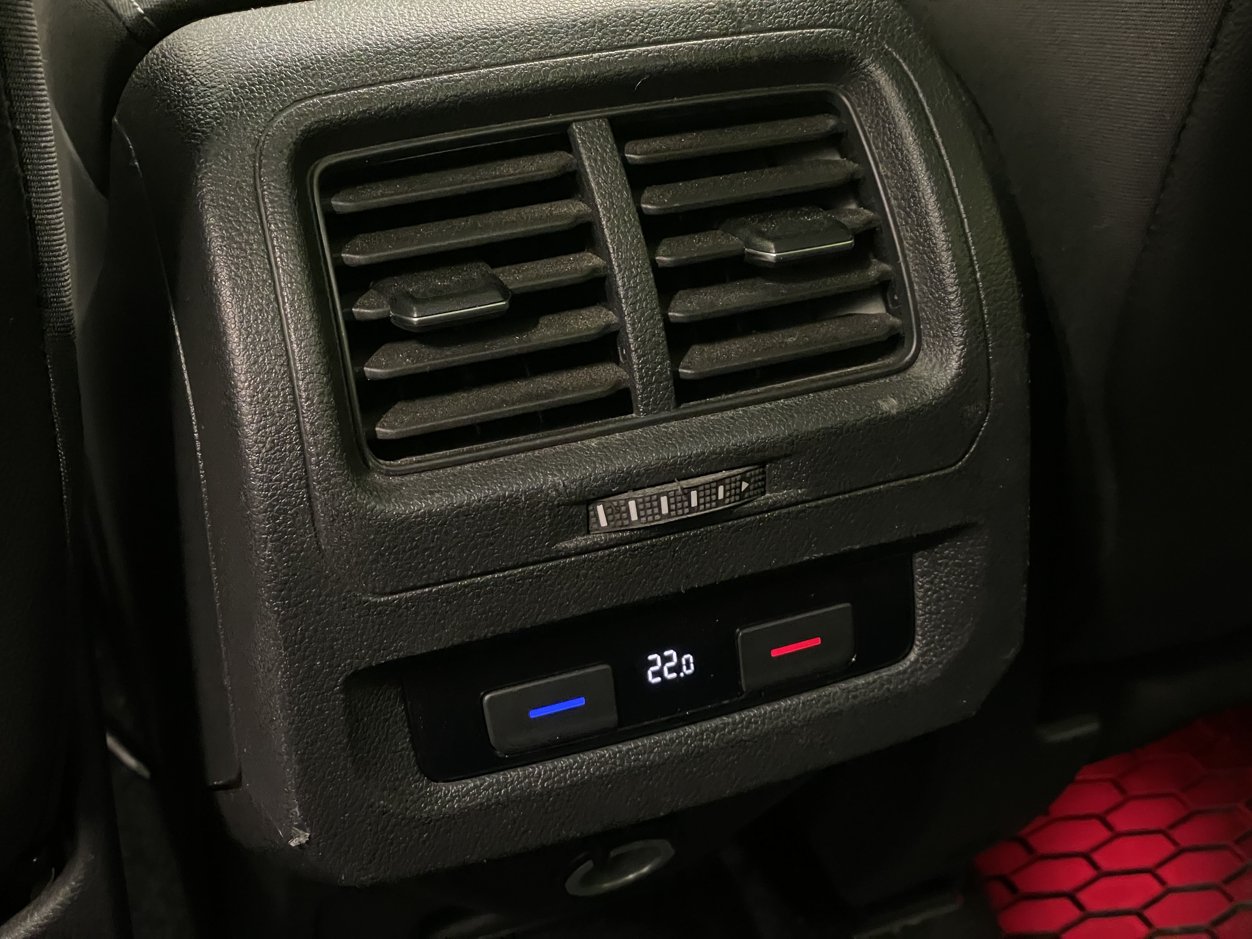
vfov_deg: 28.0
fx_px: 1881
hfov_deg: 36.8
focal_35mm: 52
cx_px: 626
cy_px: 470
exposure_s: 1/25
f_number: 2
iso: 1250
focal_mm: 6
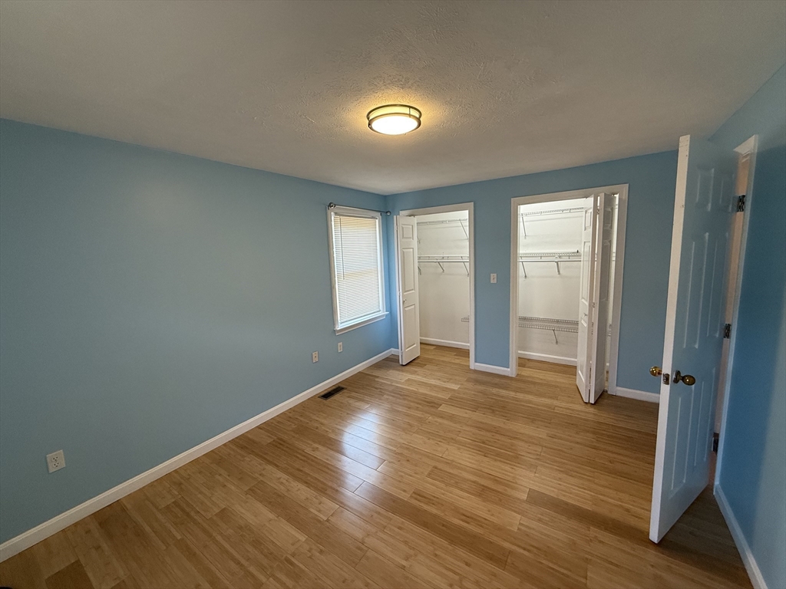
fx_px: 318
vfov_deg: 85.7
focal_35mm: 14
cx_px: 393
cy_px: 294
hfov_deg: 102.1
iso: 200
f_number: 2.2
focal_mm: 2.22
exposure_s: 1/120
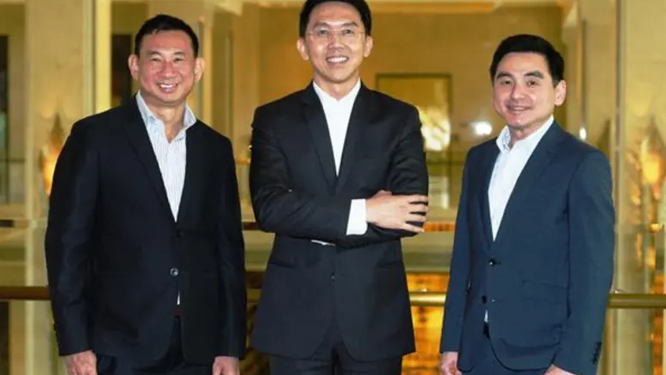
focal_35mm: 74
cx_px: 335
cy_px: 188
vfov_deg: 16.3
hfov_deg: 28.6
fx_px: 1307
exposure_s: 1/125
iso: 1600
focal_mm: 70
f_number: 5
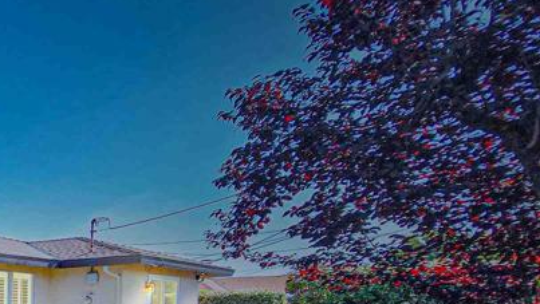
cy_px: 378
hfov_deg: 37.4
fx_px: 516
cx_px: -143
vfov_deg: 28.1
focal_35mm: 36
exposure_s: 1/2000
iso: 64
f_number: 2.2
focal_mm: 2.2
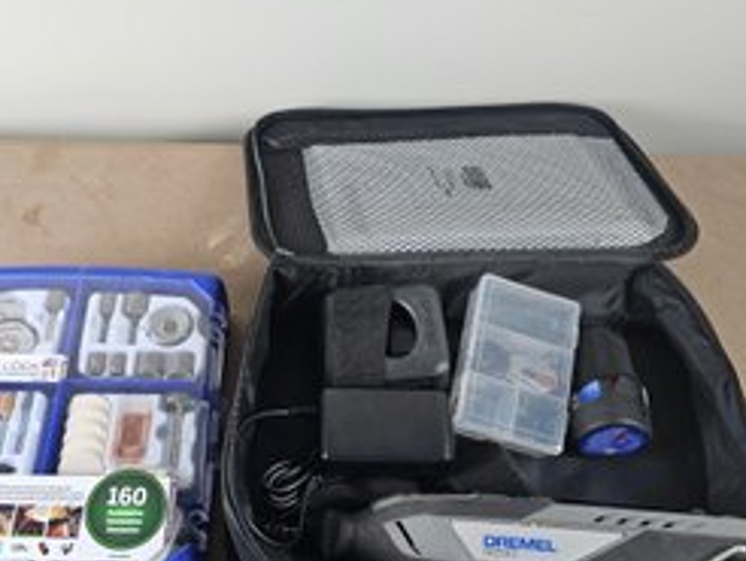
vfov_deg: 43.9
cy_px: 350
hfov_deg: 56.6
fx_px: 690
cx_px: 323
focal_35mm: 32
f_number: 1.7
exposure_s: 1/120
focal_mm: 6.3
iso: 100
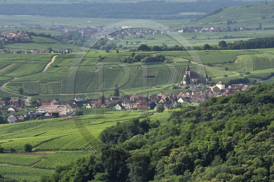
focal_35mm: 200
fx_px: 1522
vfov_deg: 6.9
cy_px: 91
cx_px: 137
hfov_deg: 10.3
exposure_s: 1/250
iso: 200
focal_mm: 200
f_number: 9
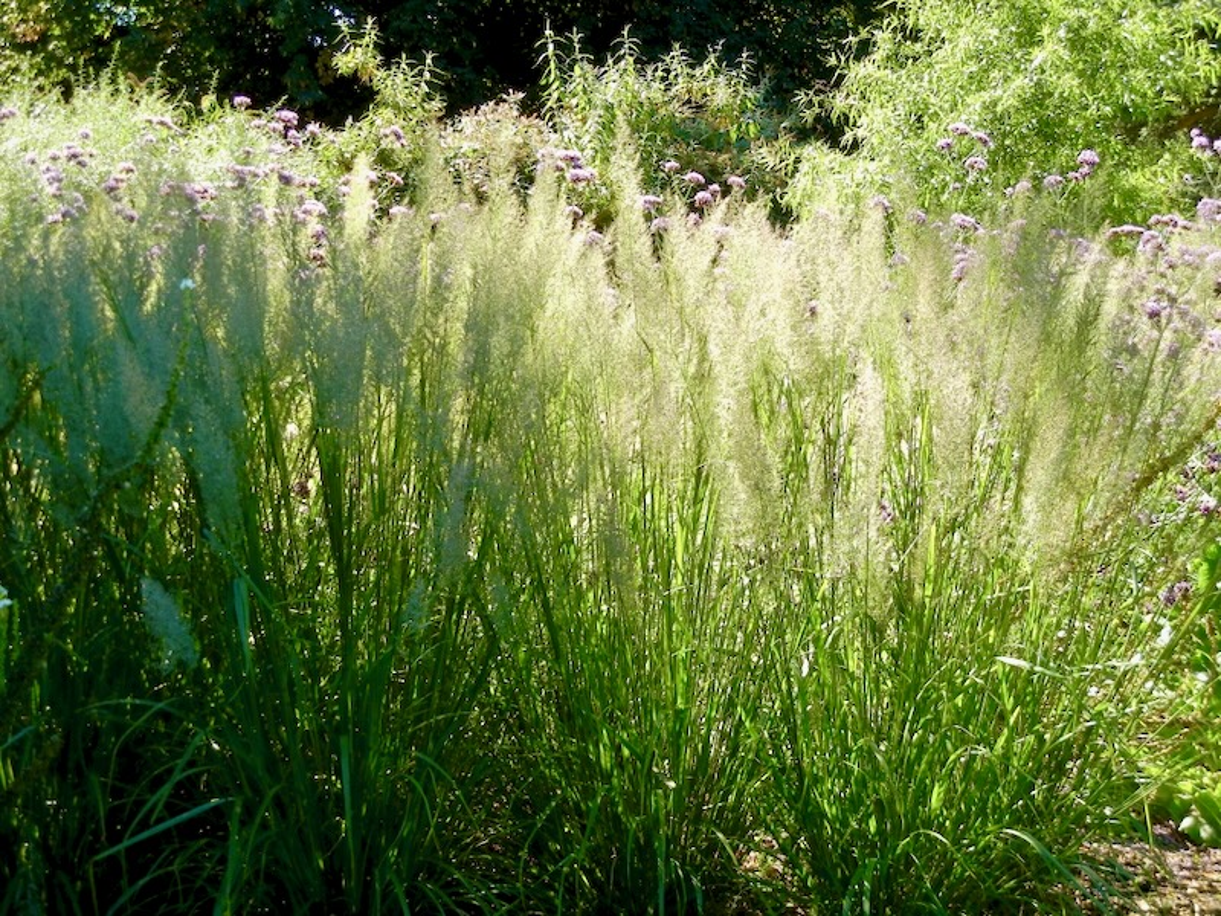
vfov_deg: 21.6
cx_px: 610
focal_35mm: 68
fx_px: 2399
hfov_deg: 28.6
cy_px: 458
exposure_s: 1/197
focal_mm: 12.2
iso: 160
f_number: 4.1
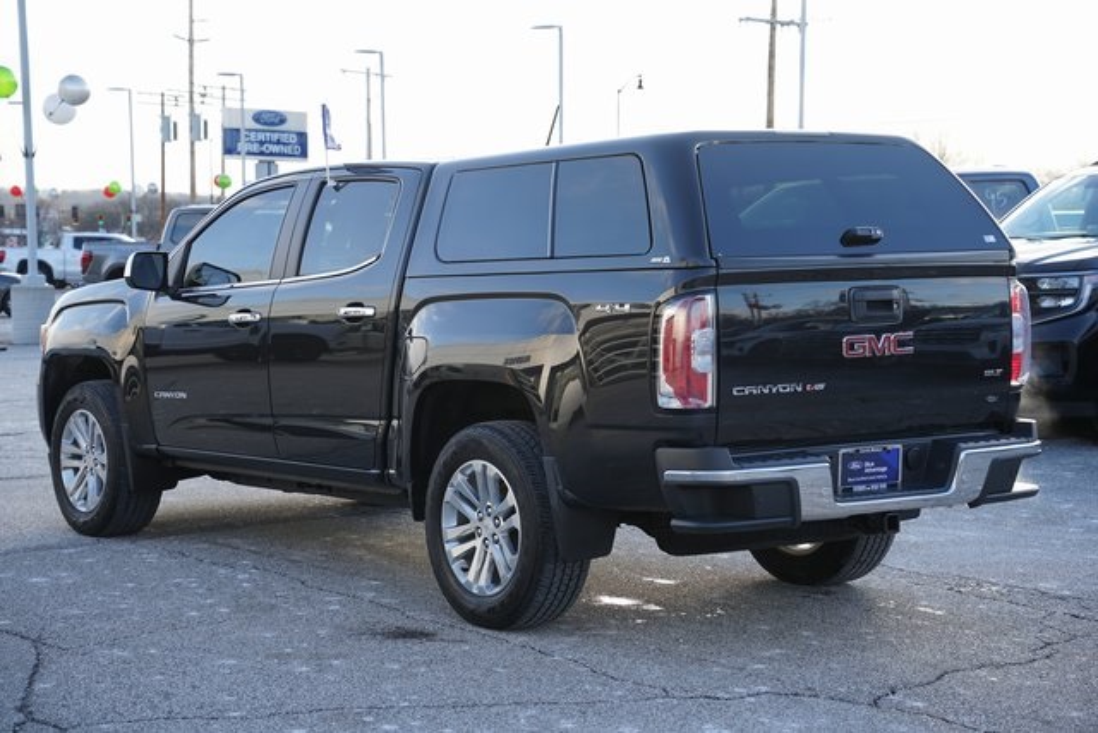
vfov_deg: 20.9
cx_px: 549
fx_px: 1983
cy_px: 366
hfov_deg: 31.0
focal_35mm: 65
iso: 100
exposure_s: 1/100
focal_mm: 65
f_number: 5.6
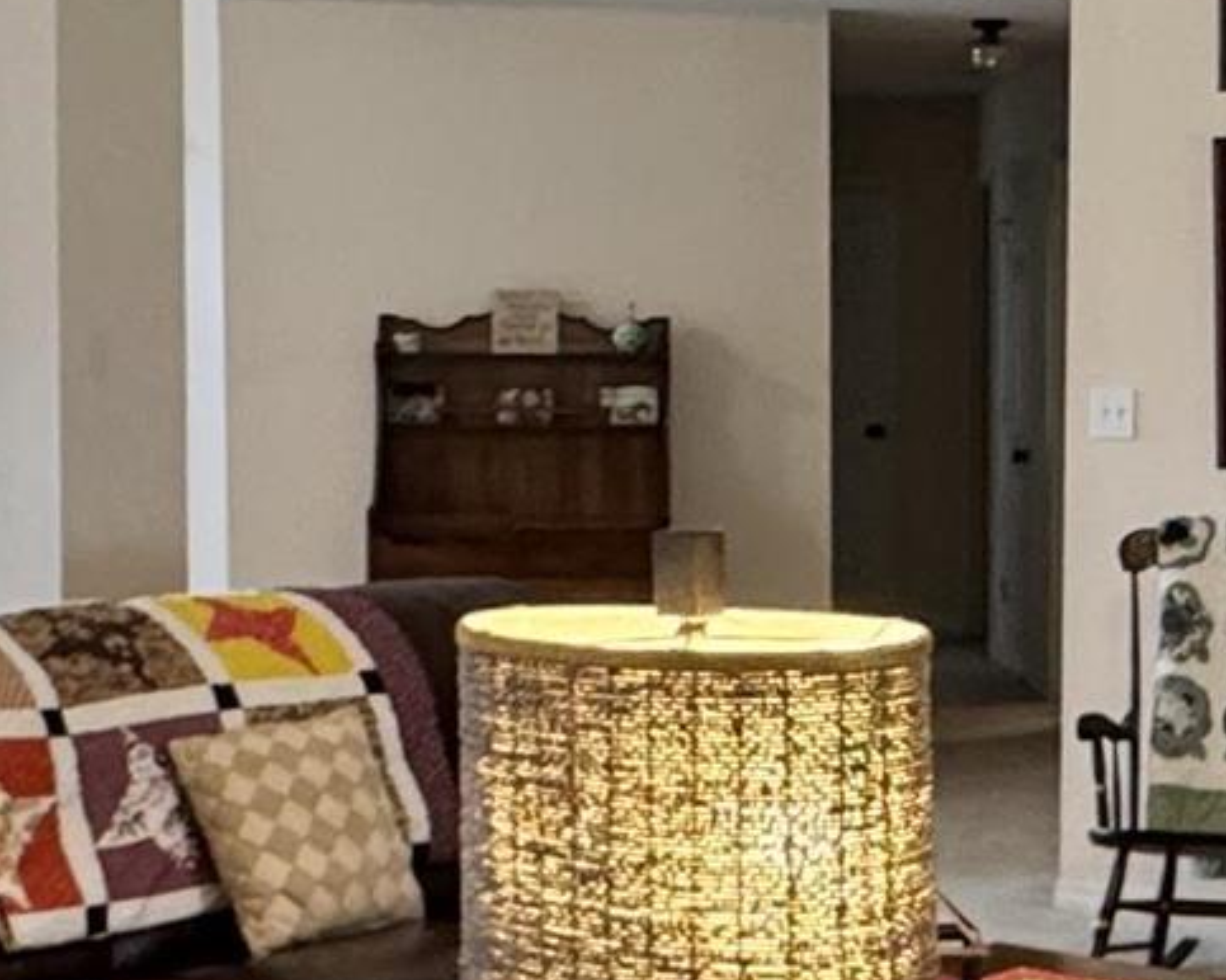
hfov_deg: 21.5
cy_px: 490
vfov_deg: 17.6
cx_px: 1084
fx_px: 3156
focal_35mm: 87
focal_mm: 2.22
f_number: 2.2
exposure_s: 1/60
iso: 250
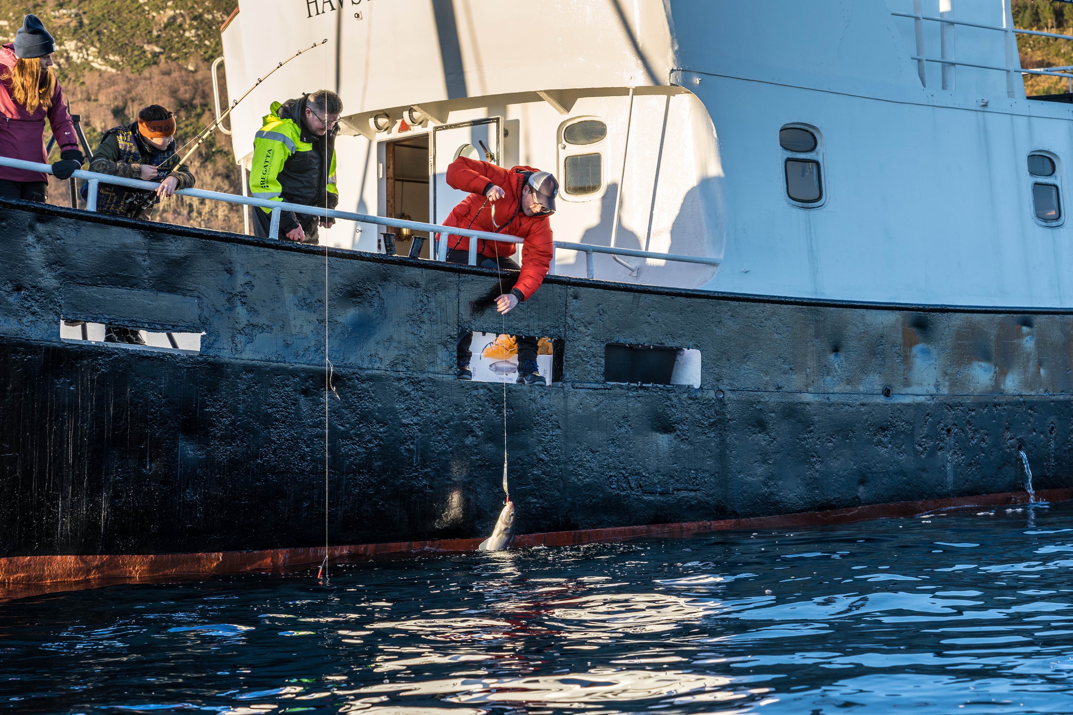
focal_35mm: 73
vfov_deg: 18.7
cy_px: 358
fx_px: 2176
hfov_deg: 27.7
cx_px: 536
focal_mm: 73
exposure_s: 1/160
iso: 125
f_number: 7.1
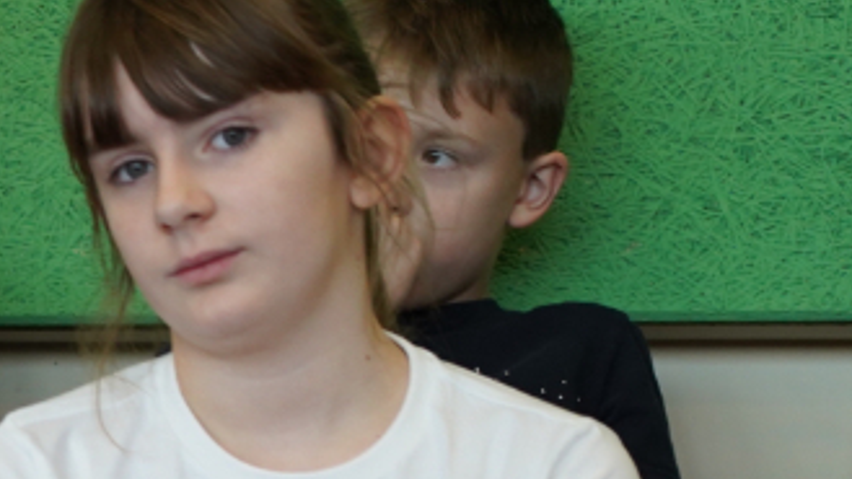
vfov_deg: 2.8
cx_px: -609
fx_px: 9804
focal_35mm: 434
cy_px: 781
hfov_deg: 4.9
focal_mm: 105
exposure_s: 1/100
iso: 1250
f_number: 4
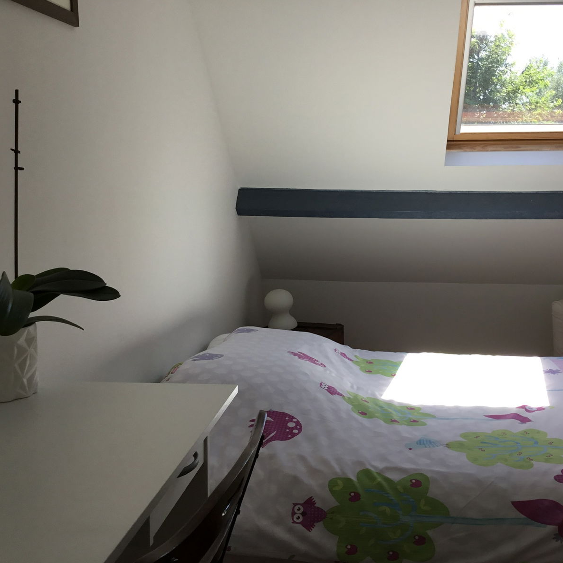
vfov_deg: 44.9
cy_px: 284
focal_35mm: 37
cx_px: 364
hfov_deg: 44.4
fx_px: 681
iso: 25
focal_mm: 3.3
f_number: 2.4
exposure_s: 1/100
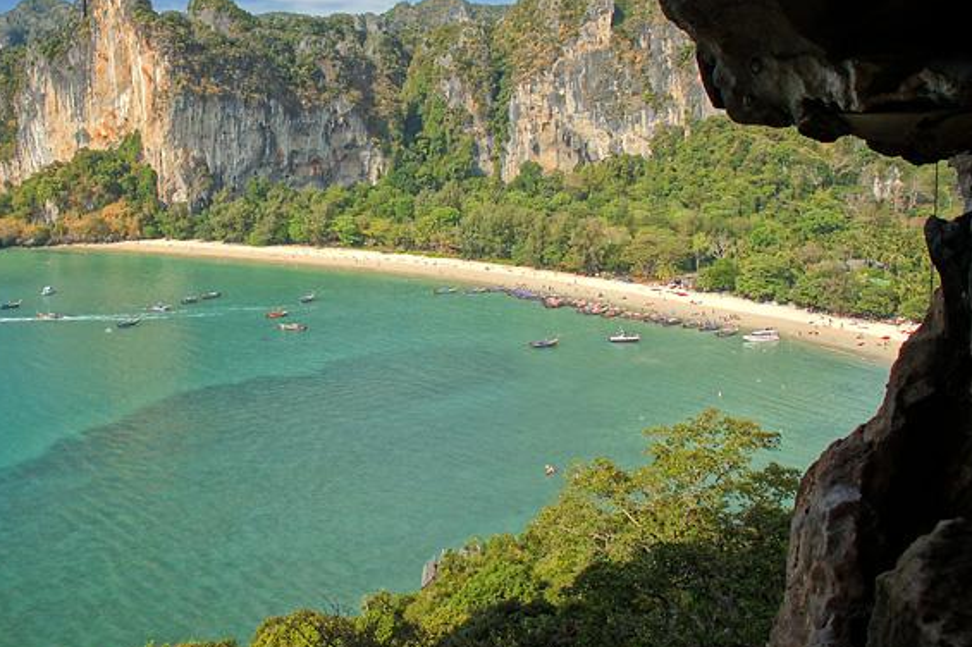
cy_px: 249
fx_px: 917
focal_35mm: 34
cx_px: 311
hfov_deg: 54.5
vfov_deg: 38.6
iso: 400
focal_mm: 16
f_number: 9
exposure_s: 1/160
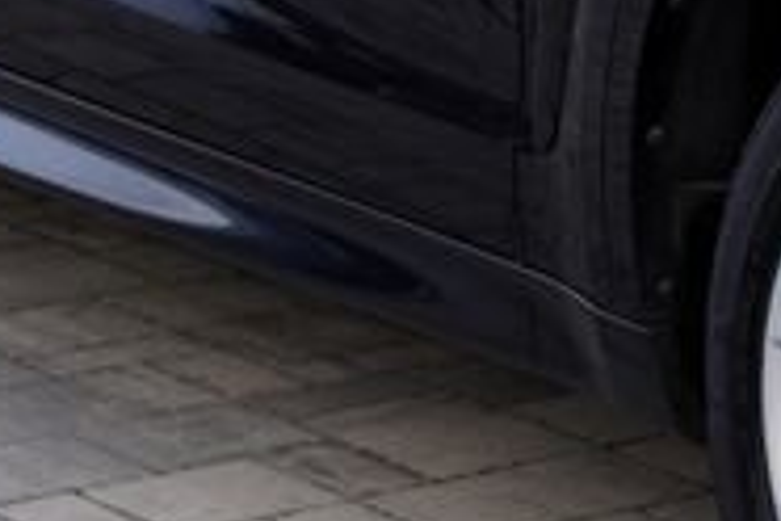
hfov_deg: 9.2
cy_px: -145
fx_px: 4772
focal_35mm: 220
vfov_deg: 6.2
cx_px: 1083
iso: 100
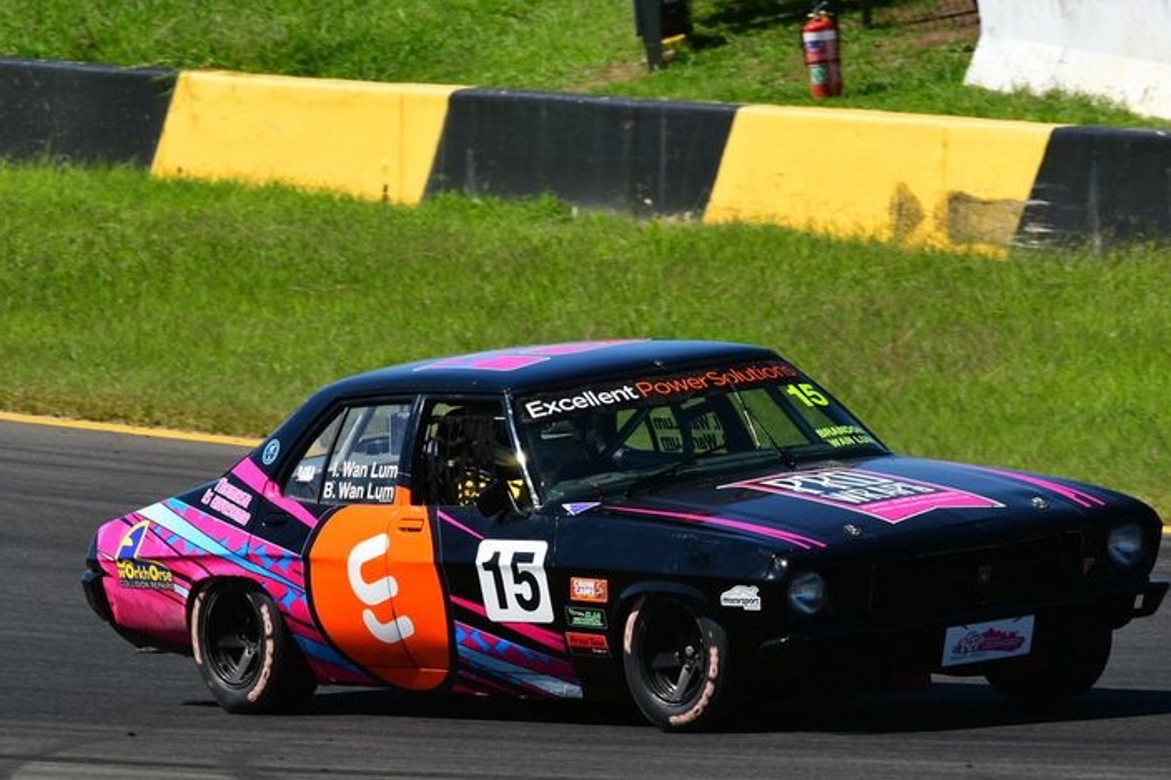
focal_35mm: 546
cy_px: 416
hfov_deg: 3.8
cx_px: 644
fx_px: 17755
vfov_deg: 2.5
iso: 500
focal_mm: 320
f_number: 13
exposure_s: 1/640
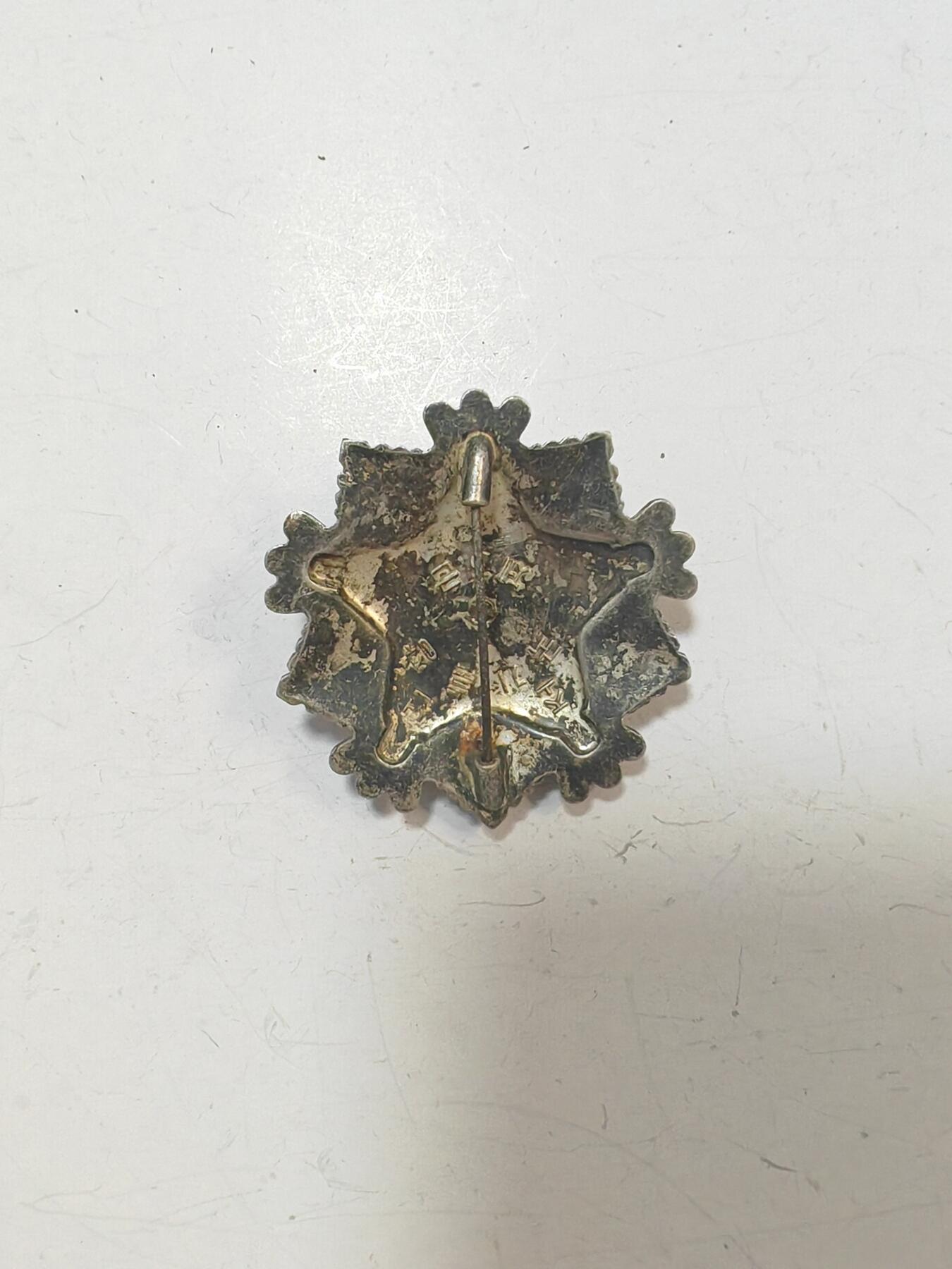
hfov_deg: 51.4
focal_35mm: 27
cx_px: 476
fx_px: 990
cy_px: 634
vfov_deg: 65.3
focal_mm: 1.82
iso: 1000
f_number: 2
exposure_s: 1/33
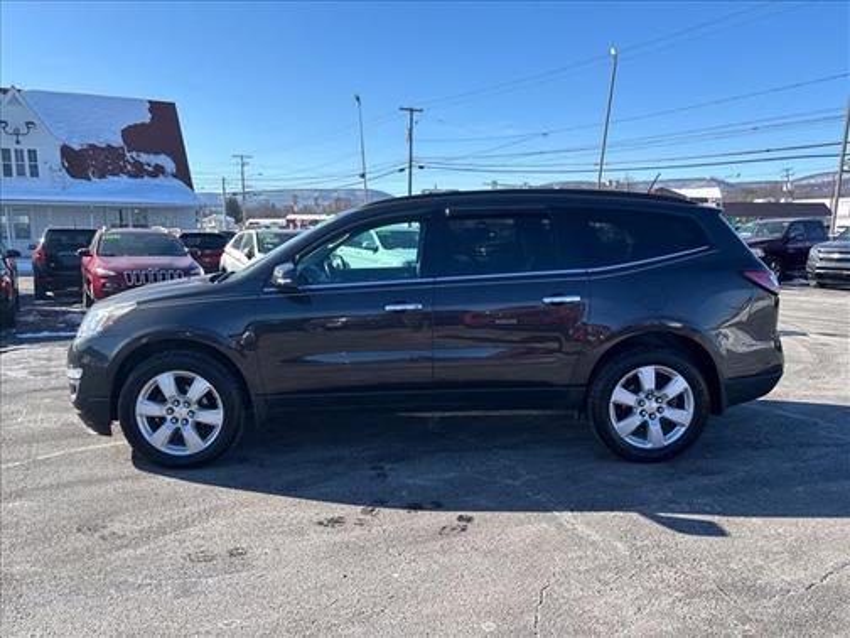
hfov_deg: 67.3
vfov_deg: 53.1
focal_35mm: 26
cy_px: 319
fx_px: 638
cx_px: 425
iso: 50
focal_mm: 5.96
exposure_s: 1/2242
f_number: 1.6
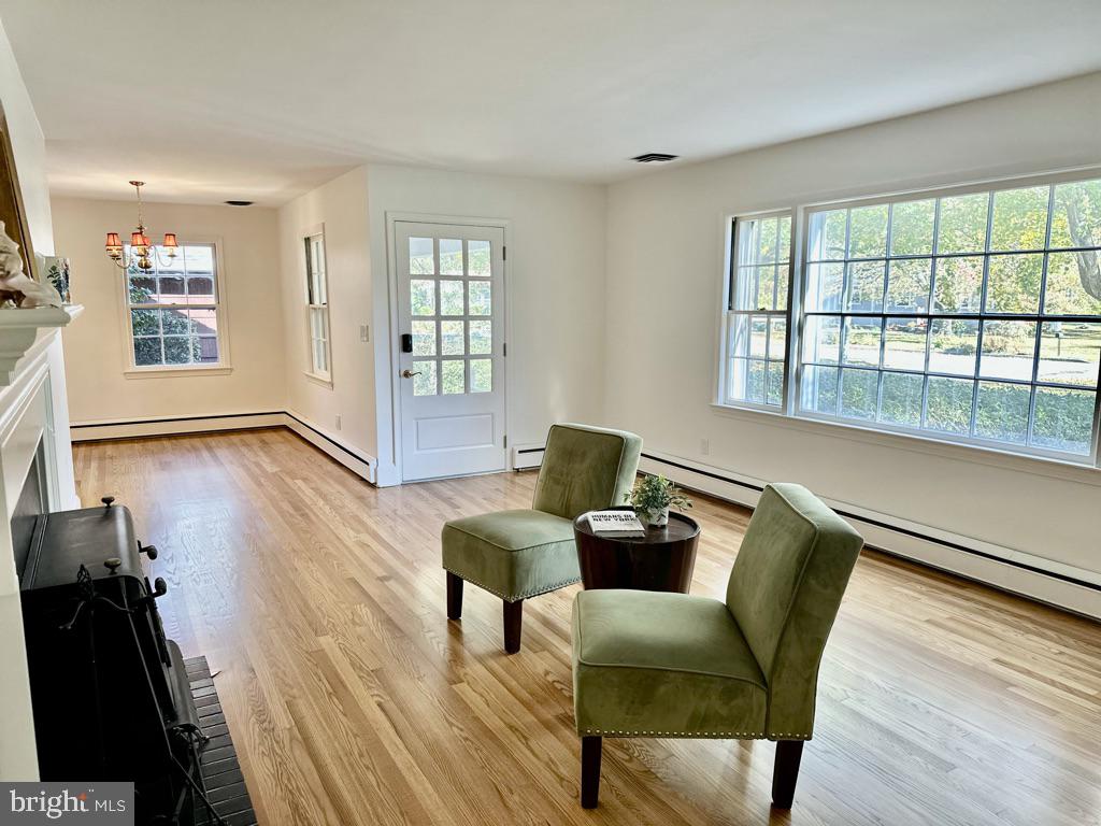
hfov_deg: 71.6
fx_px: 763
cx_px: 550
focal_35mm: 24
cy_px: 413
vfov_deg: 56.8
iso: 125
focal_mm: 6.86
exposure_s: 1/120
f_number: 1.78
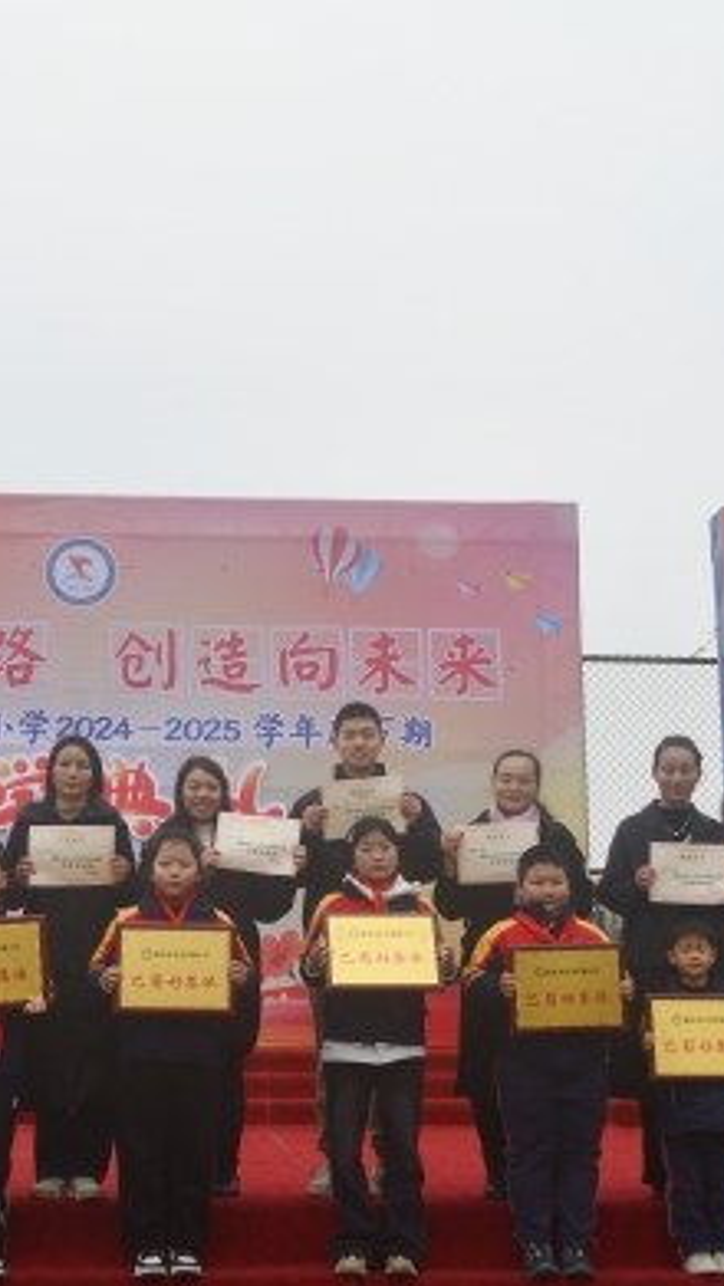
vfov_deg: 39.2
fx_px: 1808
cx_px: 234
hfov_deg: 22.5
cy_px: 655
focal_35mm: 53
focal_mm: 22
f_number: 5.6
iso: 200
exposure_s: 1/250
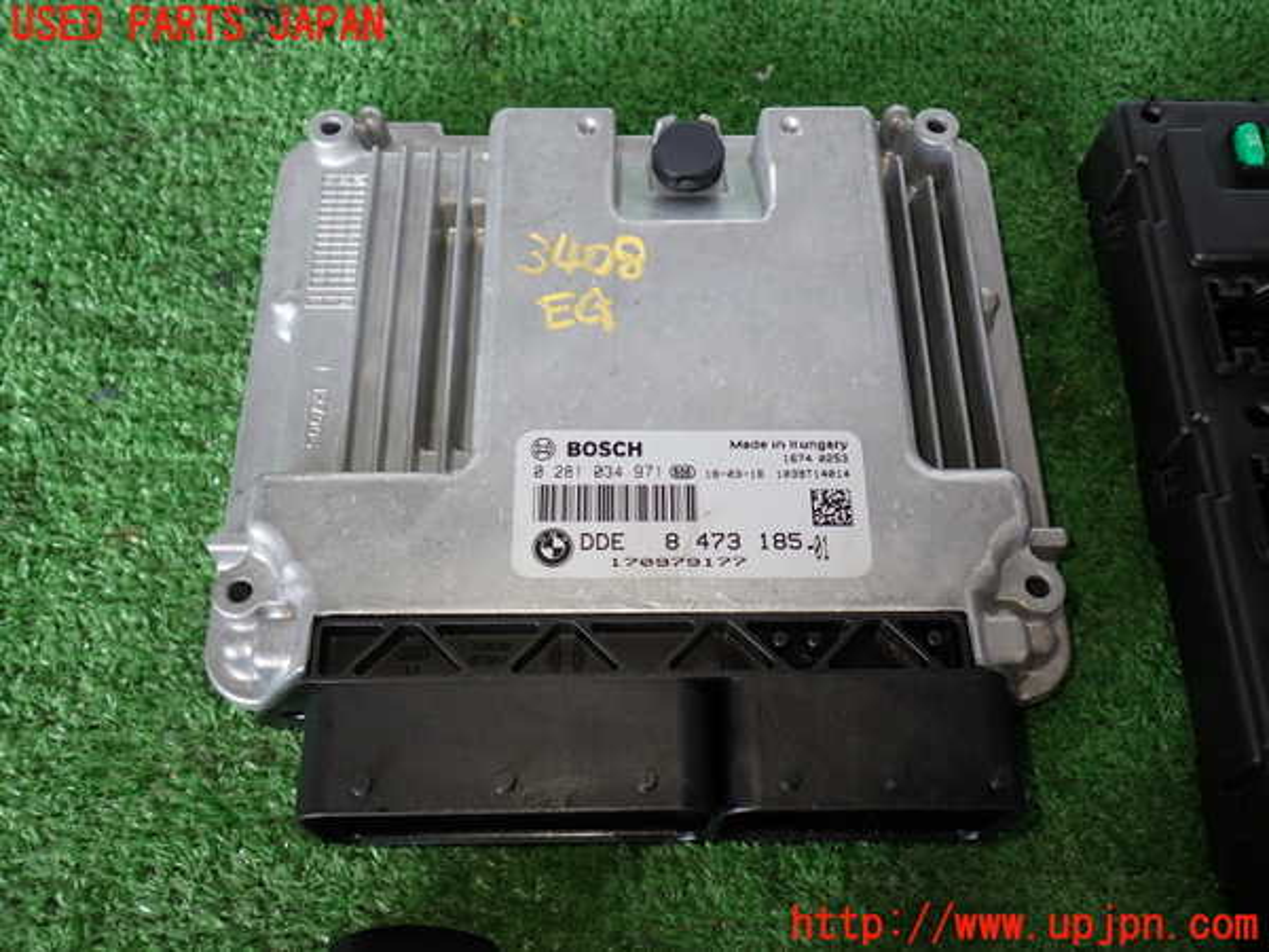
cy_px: 476
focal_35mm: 32
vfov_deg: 44.2
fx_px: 1173
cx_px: 634
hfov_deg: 56.8
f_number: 2.4
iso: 200
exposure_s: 1/40
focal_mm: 5.79
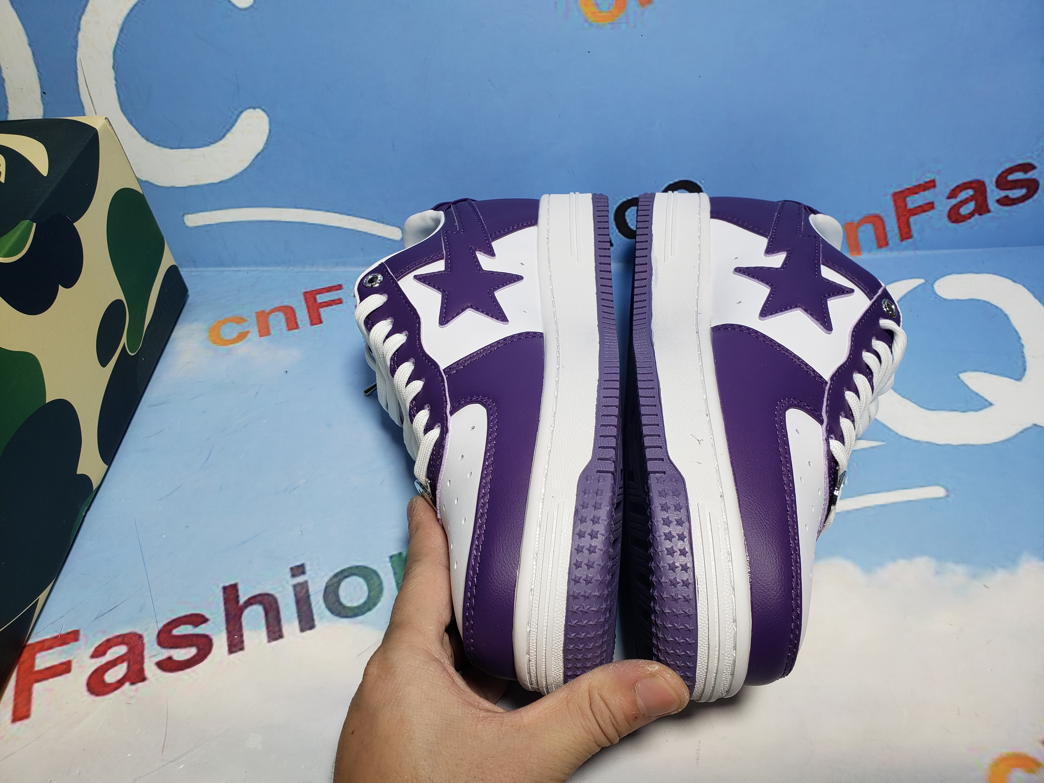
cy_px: 392
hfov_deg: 67.3
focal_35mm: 26
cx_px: 522
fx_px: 784
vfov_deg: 53.1
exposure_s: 1/193
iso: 50
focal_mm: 4.3
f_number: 2.4
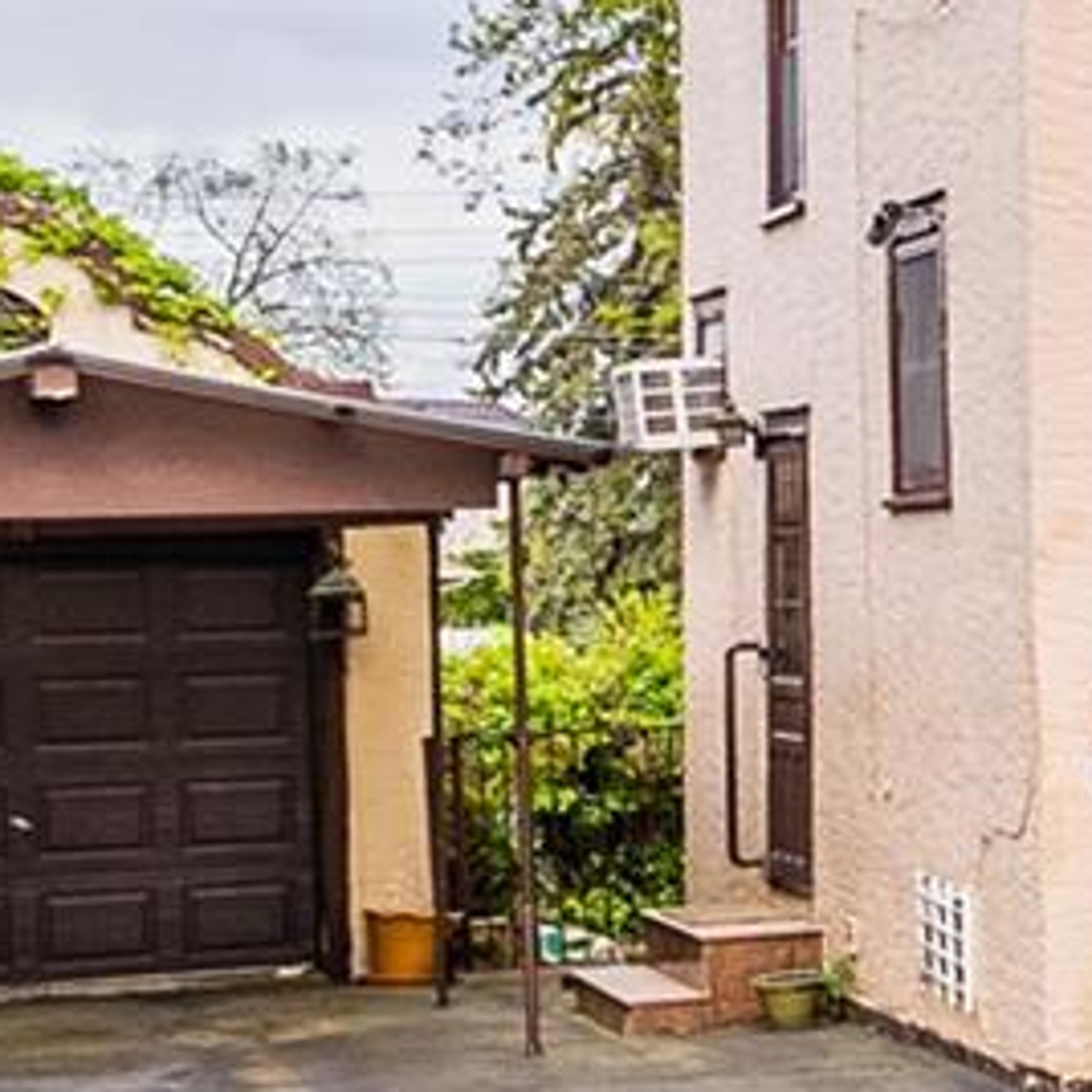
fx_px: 3248
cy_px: 173
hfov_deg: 13.8
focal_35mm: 91
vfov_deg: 18.8
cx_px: 2583
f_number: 5.6
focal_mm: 14
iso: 40
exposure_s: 1/160
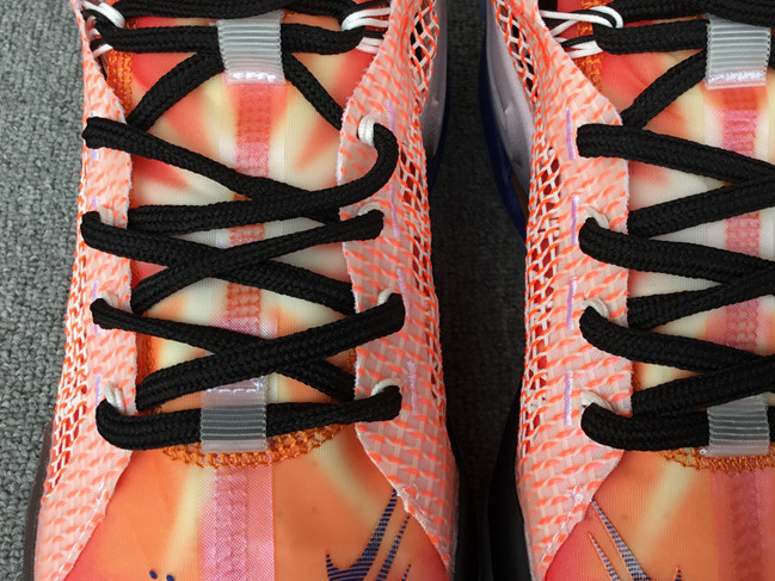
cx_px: 460
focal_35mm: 43
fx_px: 963
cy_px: 233
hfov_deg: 43.7
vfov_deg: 33.5
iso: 32
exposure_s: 1/100
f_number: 2.4
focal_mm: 3.3
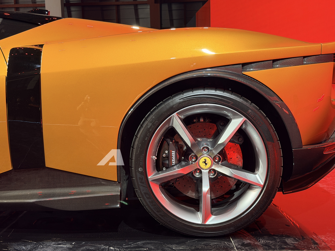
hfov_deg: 39.7
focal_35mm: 48
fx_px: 465
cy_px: 126
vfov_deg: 30.3
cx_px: 168
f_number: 1.78
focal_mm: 6.76
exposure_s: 1/88
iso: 125
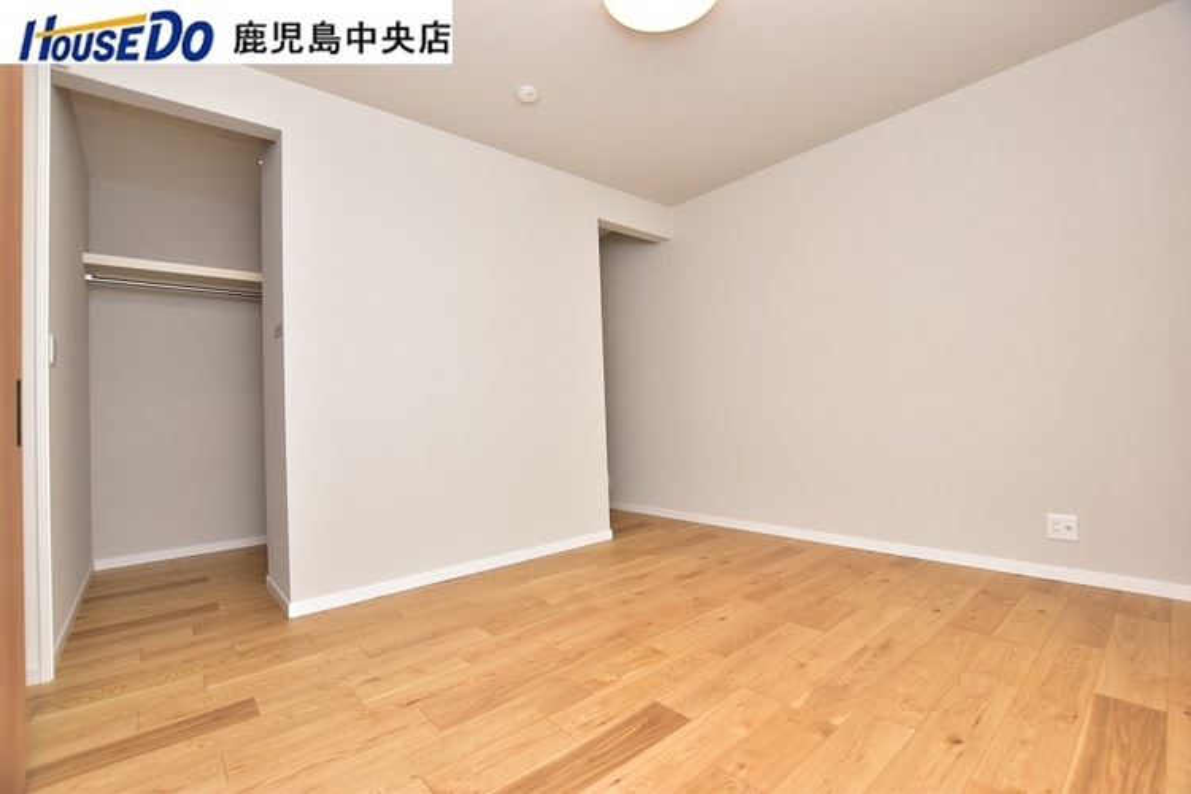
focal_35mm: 15
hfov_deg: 100.4
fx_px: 496
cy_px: 397
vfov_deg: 77.3
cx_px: 596
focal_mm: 10
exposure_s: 1/125
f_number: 5
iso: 160
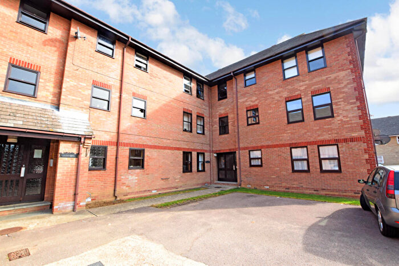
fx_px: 166
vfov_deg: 77.4
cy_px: 133
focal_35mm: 15
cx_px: 200
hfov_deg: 100.4
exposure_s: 1/20
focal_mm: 10
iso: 100
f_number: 11
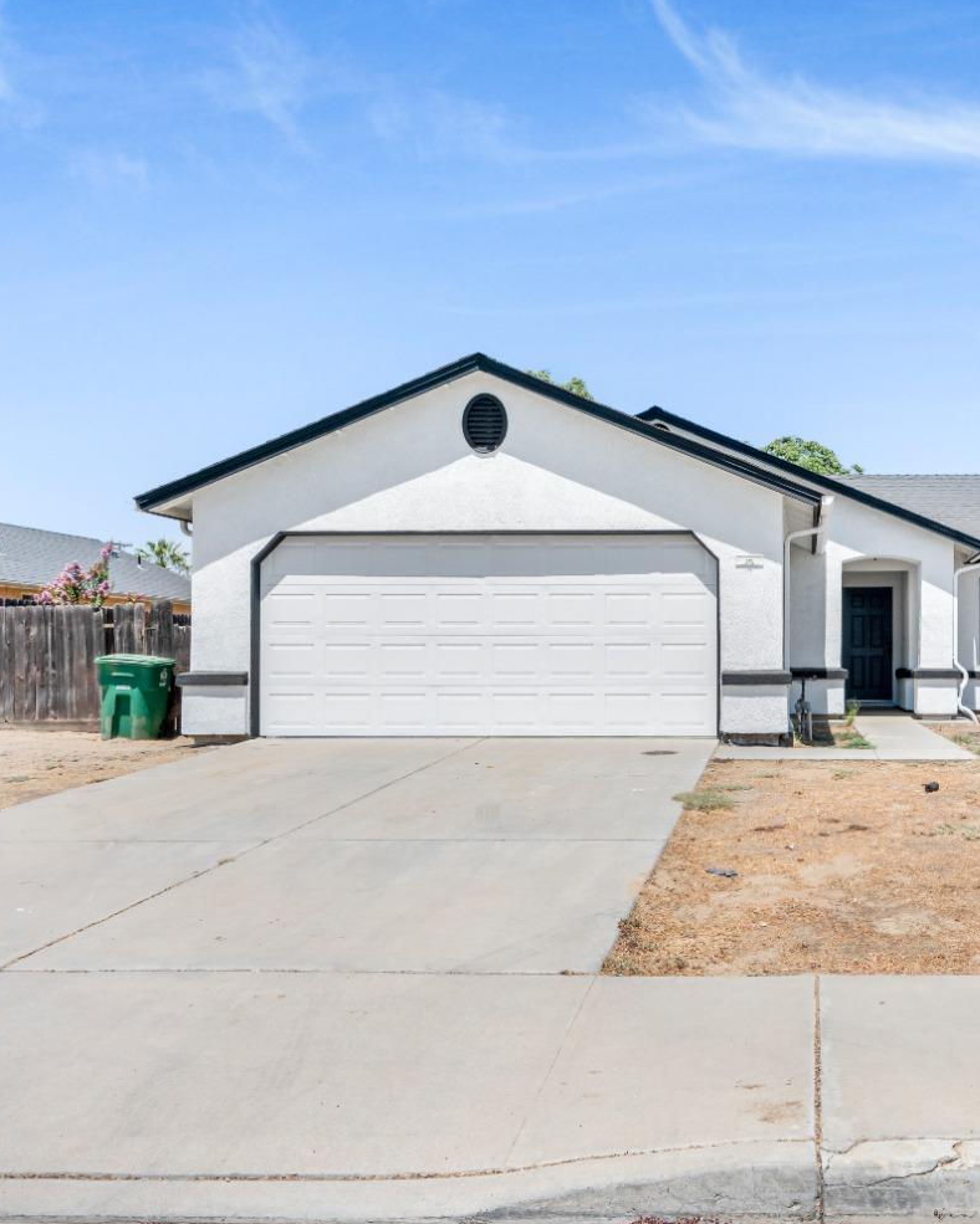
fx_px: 1114
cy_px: 614
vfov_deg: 57.6
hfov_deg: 45.2
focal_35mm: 31
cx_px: 781
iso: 400
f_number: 13
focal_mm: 21.5
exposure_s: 1/640
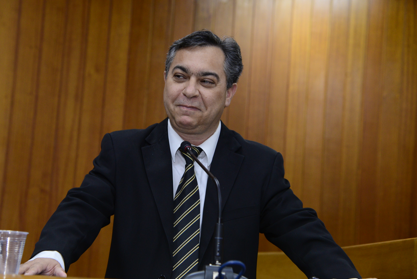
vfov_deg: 15.2
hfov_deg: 22.6
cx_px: 189
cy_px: 140
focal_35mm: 90
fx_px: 1043
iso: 2000
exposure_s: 1/60
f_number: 4.5
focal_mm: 78
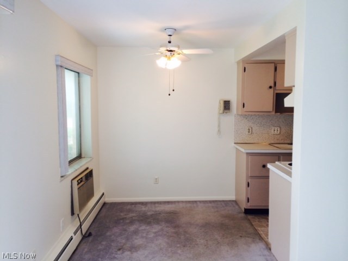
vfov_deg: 46.8
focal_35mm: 30
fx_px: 302
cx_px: 174
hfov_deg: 60.0
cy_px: 130
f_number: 2.2
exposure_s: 1/46
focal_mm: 4.12
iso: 32
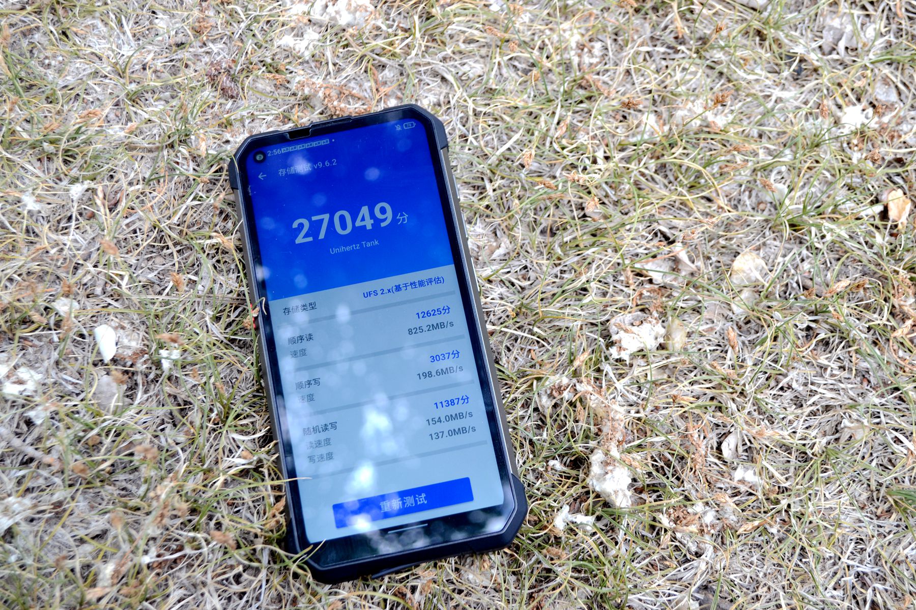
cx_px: 458
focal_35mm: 48
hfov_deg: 41.1
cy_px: 305
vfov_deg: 28.1
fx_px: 1221
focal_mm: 32
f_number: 5.6
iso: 220
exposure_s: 1/125
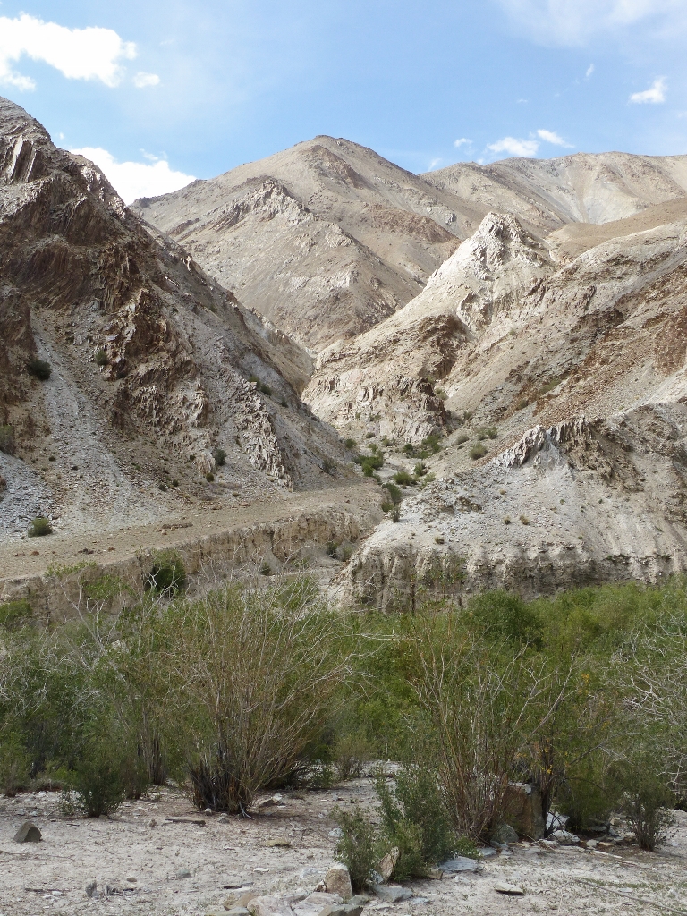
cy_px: 458
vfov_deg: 44.8
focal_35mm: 42
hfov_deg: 34.3
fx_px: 1111
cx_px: 344
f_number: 8
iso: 100
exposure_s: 1/160
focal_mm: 7.6
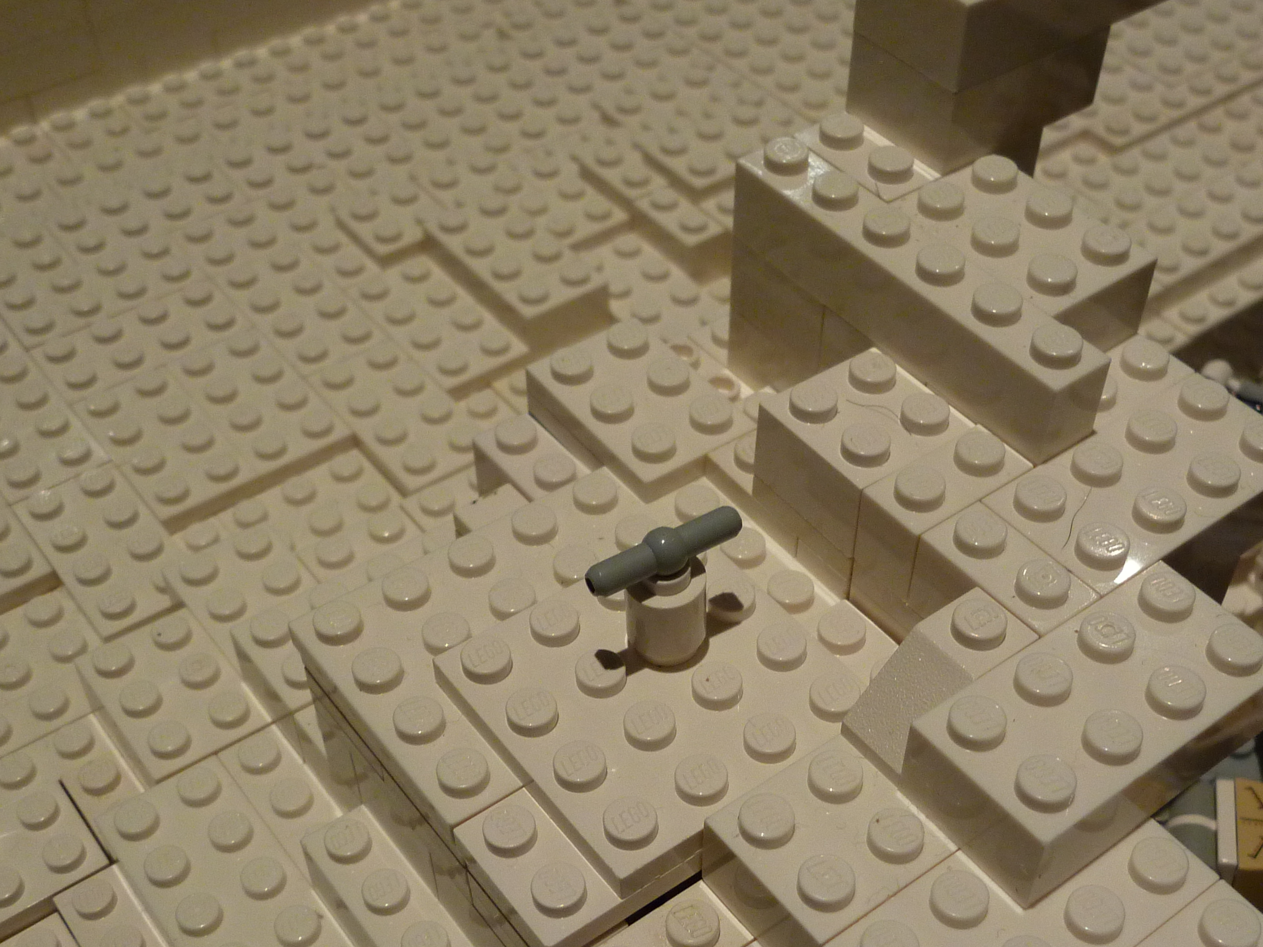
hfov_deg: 43.8
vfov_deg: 33.1
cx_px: 692
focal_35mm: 43
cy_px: 678
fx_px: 1569
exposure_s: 1/60
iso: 160
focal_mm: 4.9
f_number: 3.3
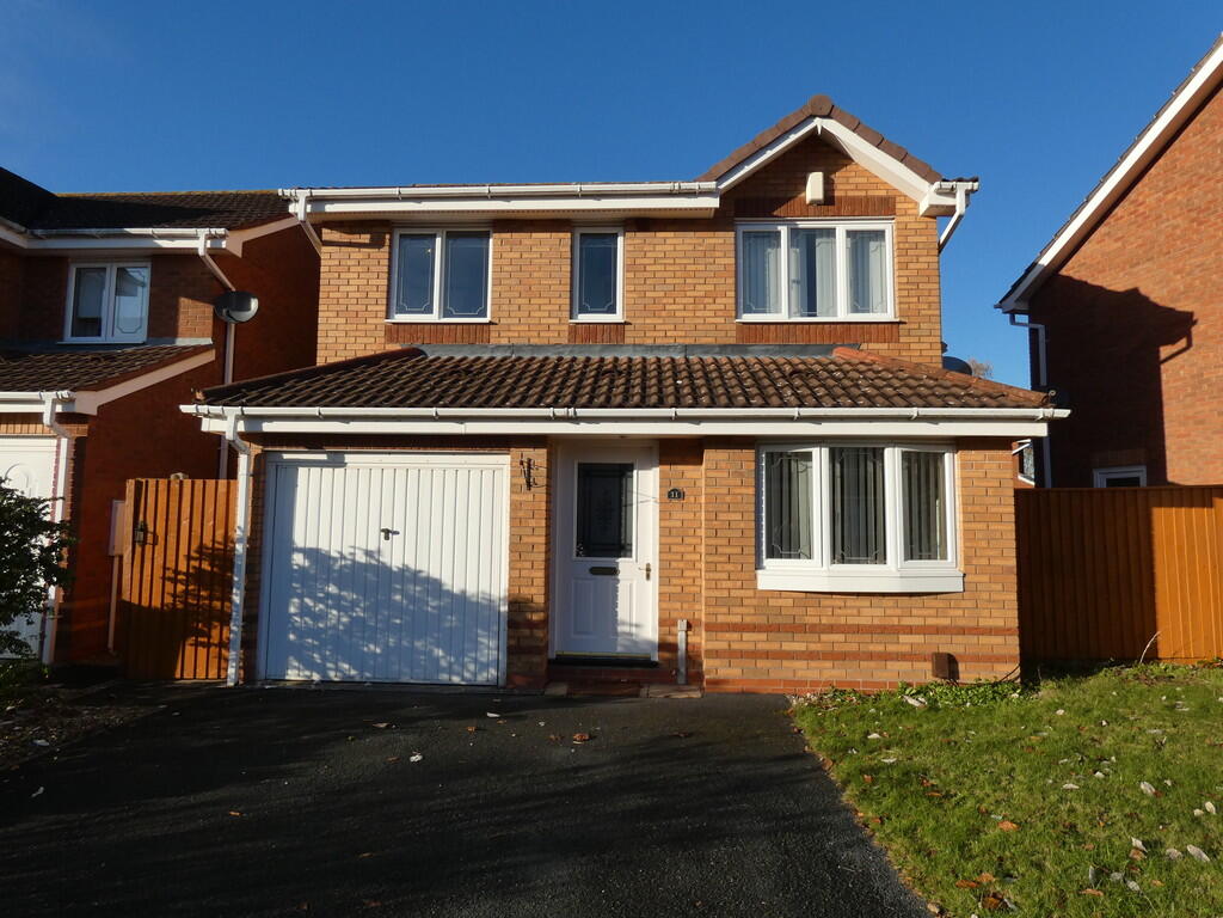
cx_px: 612
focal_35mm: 20
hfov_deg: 81.7
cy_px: 459
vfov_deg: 66.0
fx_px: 707
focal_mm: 3.6
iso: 80
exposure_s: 1/800
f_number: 4
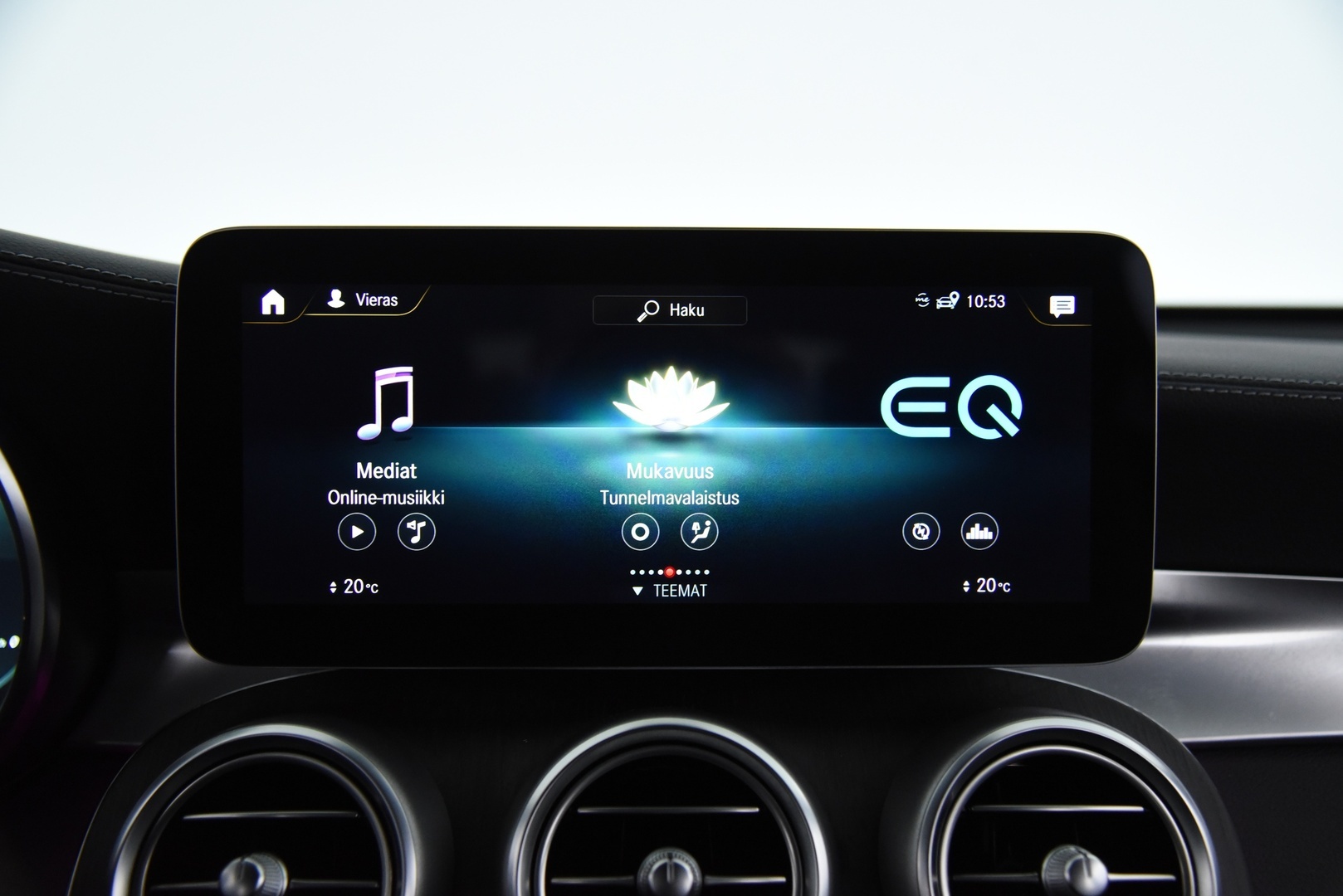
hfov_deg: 50.7
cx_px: 672
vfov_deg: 35.1
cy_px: 448
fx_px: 1418
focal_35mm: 38
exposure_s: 1/80
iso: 4000
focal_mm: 38
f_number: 4
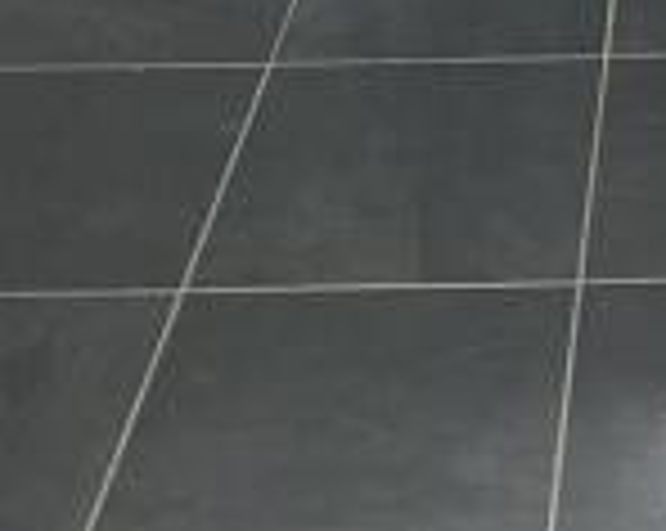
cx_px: 808
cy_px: -362
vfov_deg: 14.0
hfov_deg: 18.2
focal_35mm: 100
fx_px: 1969
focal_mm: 4.25
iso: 320
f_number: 1.8
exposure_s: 1/50
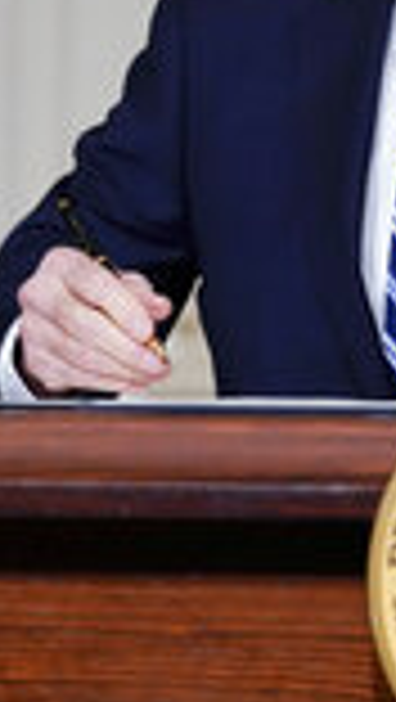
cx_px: 531
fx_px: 5067
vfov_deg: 7.9
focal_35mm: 272
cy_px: 160
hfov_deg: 4.5
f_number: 2.8
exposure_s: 1/500
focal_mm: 79
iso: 2000
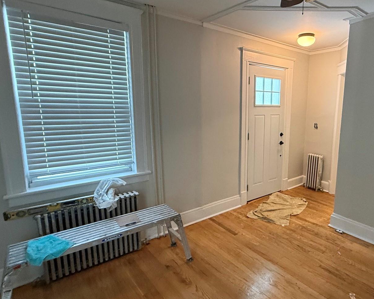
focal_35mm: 23
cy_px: 150
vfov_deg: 60.9
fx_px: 255
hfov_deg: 70.6
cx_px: 247
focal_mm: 2.22
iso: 500
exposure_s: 1/60
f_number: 2.2
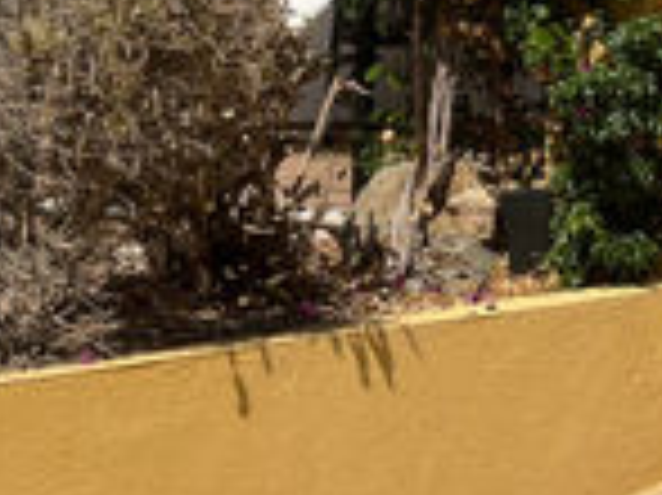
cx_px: 732
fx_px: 2389
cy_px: -252
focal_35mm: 125
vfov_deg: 11.4
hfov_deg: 15.4
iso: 50
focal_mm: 5.1
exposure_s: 1/6494
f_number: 1.6
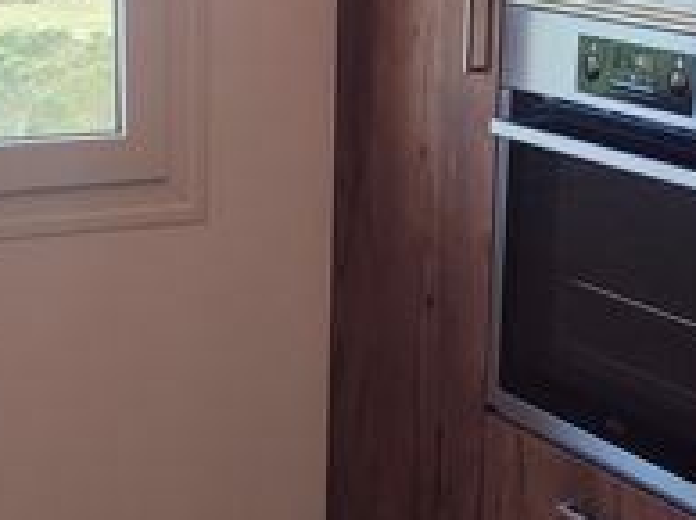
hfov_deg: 21.6
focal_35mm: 91
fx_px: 1827
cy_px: 237
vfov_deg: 16.2
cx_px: 350
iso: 87
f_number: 1.9
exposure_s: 1/100
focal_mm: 6.04
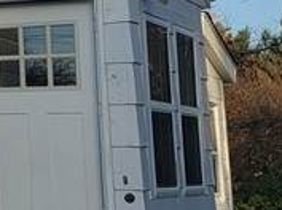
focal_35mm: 145
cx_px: -424
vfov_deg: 10.0
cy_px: -38
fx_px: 1179
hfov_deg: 11.1
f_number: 1.8
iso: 20
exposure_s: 1/807
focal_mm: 7
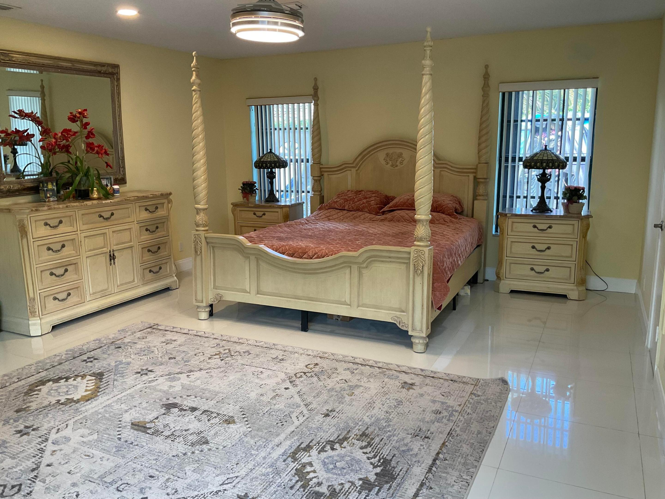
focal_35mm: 29
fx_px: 557
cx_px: 332
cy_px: 250
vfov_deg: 48.2
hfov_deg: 61.7
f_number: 1.8
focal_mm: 3
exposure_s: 1/60
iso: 64
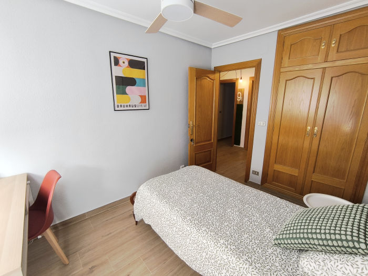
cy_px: 138
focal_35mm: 16
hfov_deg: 94.5
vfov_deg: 78.1
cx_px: 184
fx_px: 170
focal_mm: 1.65
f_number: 2.2
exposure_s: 1/50
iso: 80
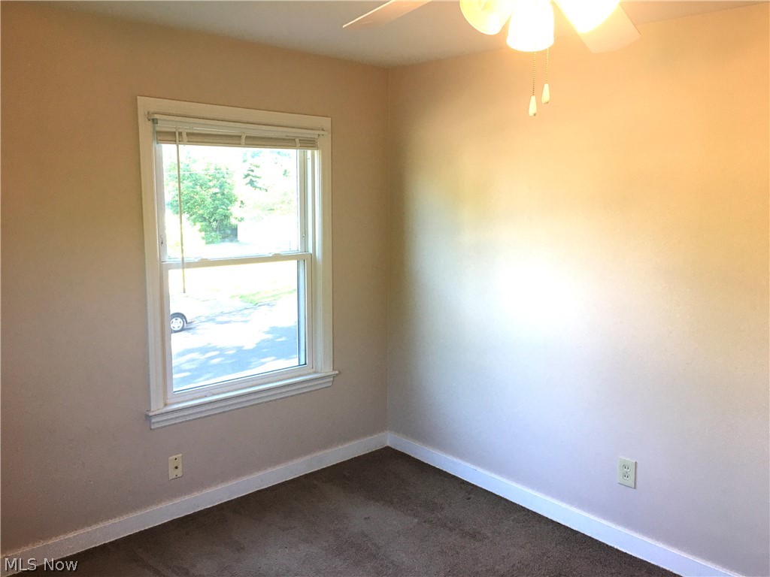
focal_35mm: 29
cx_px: 385
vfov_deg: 48.2
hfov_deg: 61.7
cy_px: 288
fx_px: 645
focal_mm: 4.15
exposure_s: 1/30
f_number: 2.2
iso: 32
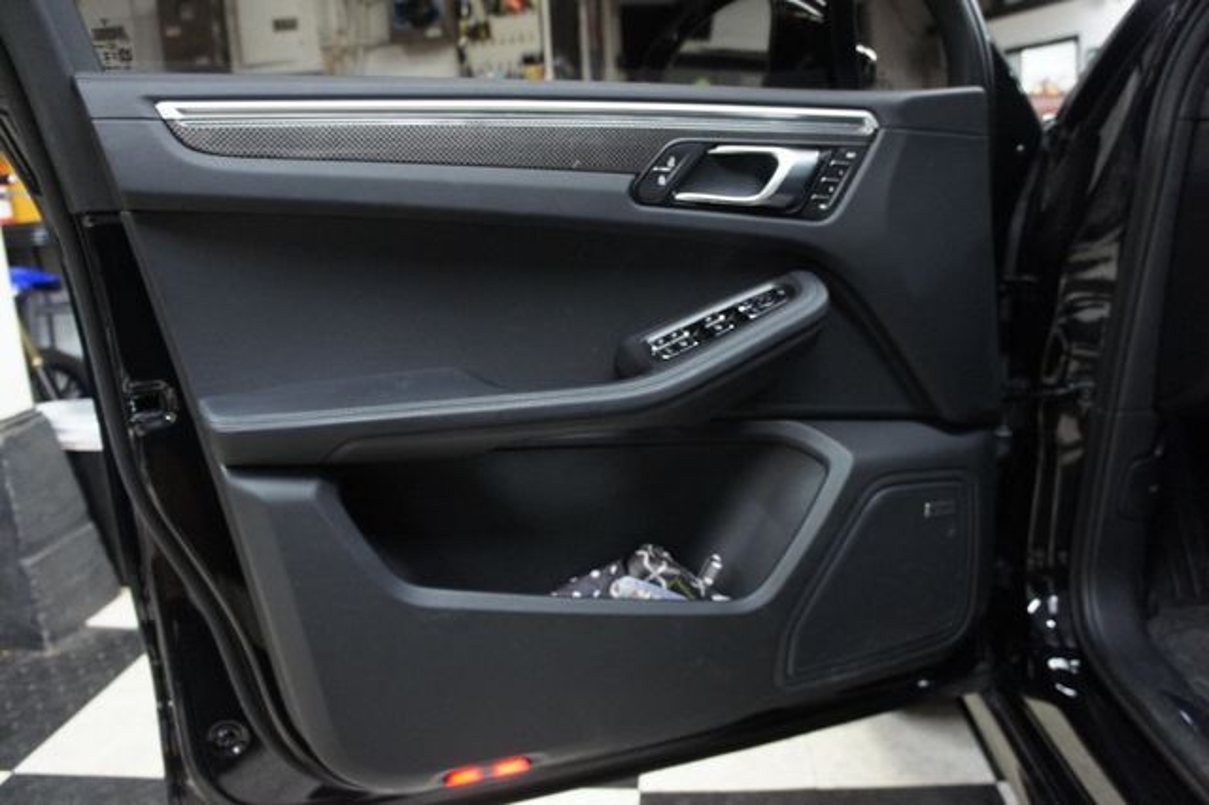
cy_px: 402
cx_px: 604
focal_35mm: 27
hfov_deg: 67.4
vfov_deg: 47.9
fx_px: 906
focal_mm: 18
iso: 1600
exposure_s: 1/40
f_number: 3.5
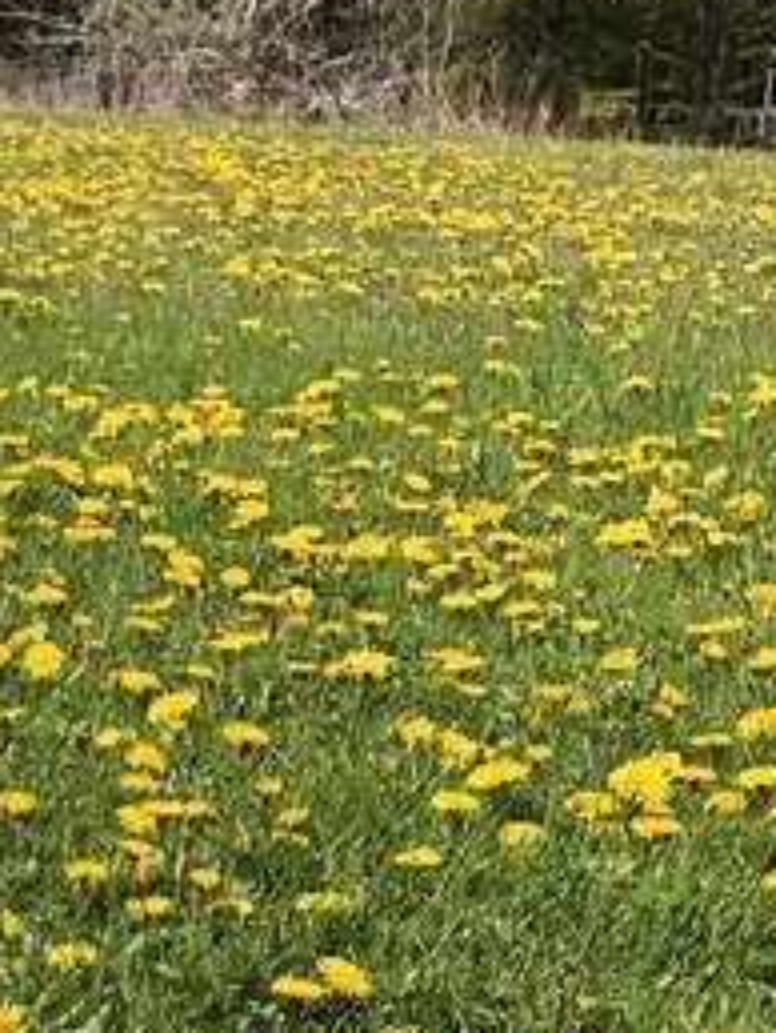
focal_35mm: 111
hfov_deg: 12.2
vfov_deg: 16.2
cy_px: 1541
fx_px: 3312
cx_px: -648
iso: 20
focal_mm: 4
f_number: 1.8
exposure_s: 1/1263
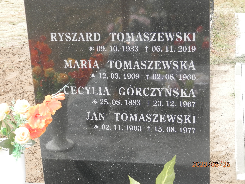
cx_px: 122
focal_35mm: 68
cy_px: 92
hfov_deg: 28.6
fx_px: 481
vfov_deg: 21.6
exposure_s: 1/125
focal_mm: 12.2
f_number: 4
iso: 100
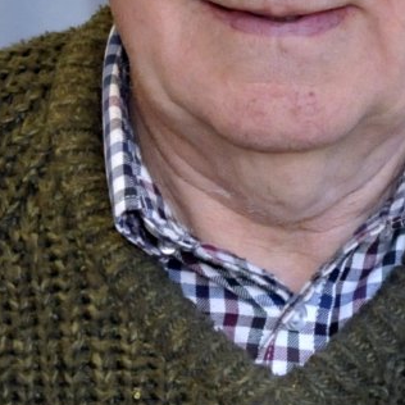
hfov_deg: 6.8
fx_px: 3385
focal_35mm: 256
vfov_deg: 6.8
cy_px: 227
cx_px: 264
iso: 1250
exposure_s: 1/160
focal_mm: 31
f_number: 5.6
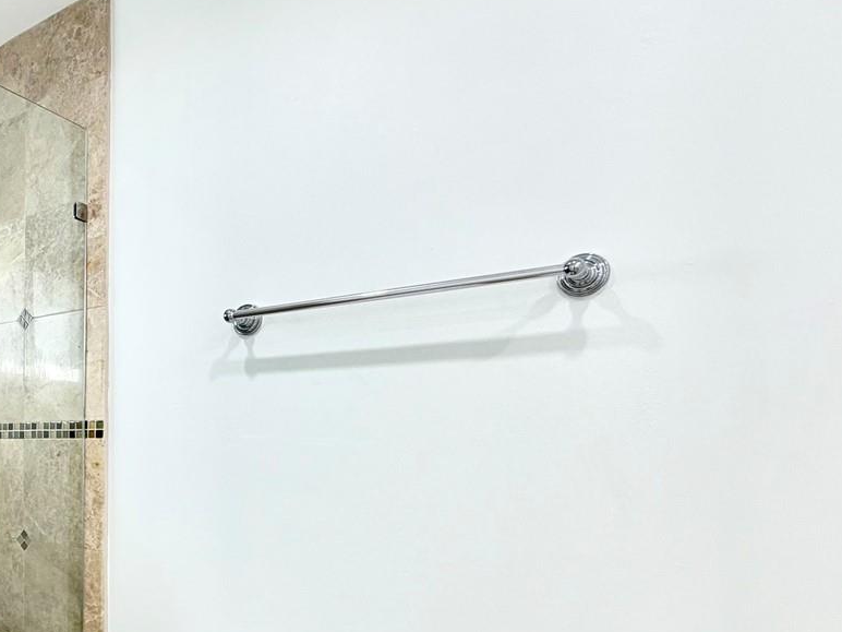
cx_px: 38
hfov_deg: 51.8
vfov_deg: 46.7
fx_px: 705
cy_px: 464
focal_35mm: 29
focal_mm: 2.22
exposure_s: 1/120
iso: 100
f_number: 2.2
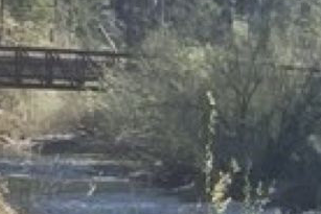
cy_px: 488
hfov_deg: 10.7
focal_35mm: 176
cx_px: 627
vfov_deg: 7.4
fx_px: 1570
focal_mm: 4.2
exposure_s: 1/1435
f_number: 1.6
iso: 32
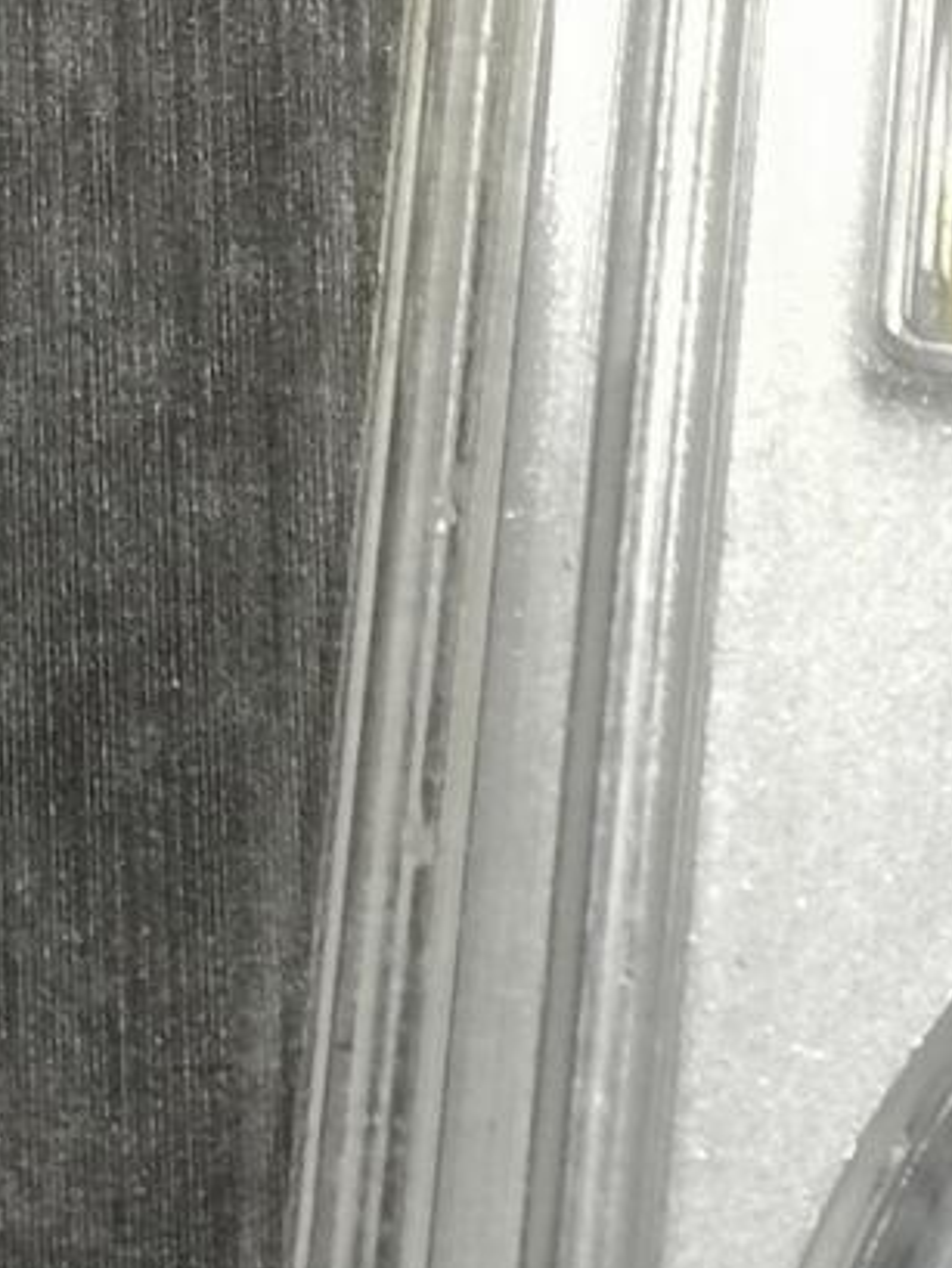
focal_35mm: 273
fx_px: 10005
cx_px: 1954
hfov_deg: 5.3
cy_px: 977
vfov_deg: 7.2
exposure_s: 1/60
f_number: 1.8
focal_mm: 5.58
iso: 80
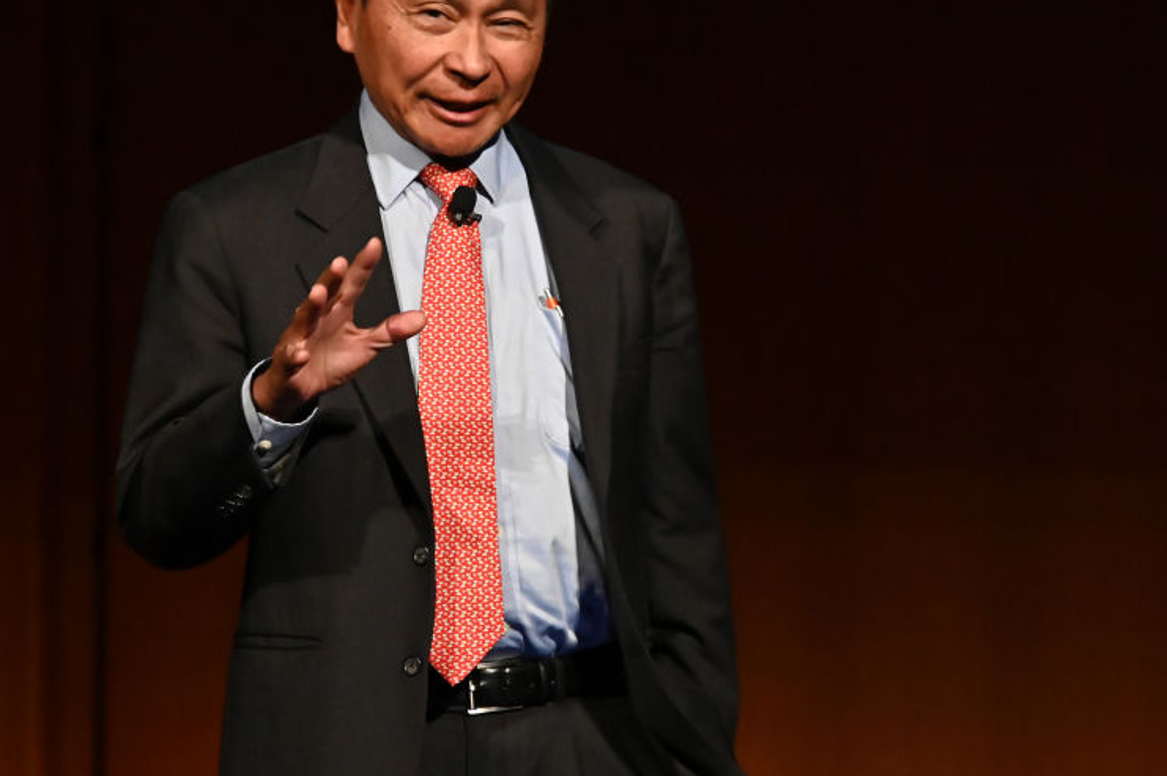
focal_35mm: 235
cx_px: 524
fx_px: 7613
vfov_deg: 5.8
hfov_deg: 8.8
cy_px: 338
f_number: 7.1
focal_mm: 170
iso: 8000
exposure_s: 1/160
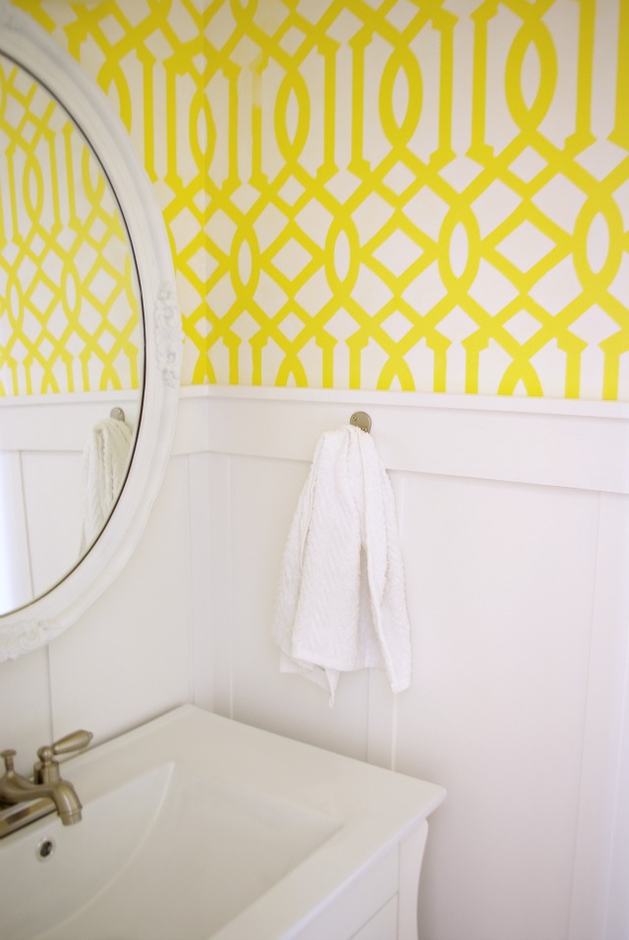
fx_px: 810
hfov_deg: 42.4
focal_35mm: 31
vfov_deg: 60.2
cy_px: 470
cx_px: 314
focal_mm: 21.25
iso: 200
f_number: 4
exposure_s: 1/3.33
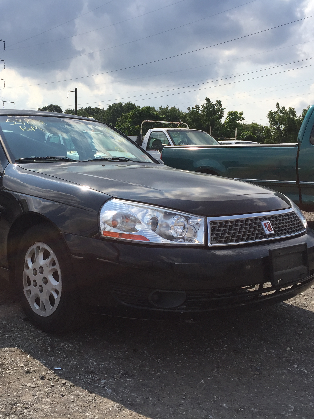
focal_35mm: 39
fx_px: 472
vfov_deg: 47.9
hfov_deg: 36.5
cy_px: 209
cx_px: 107
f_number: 2.2
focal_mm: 4.15
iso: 32
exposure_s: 1/2326
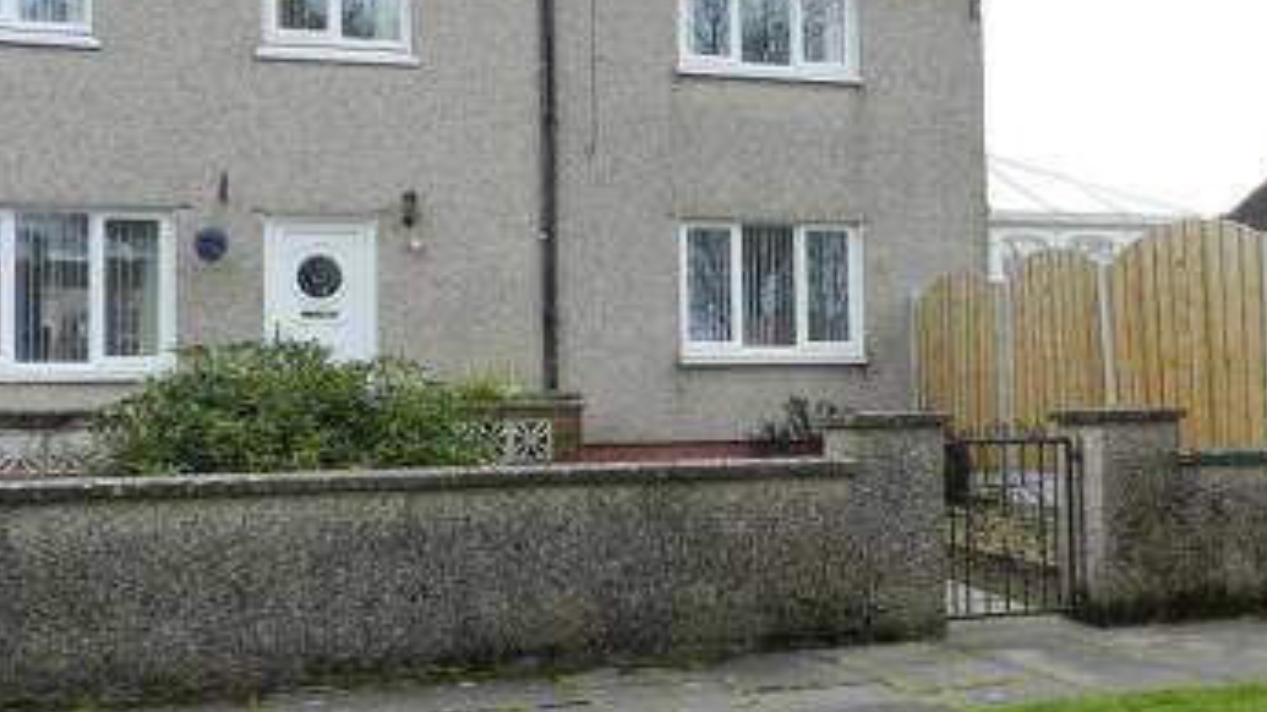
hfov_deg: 44.2
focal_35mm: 46
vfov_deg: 26.0
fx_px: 1545
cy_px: 339
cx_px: 802
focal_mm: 4.5
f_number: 3.5
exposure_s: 1/320
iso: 160
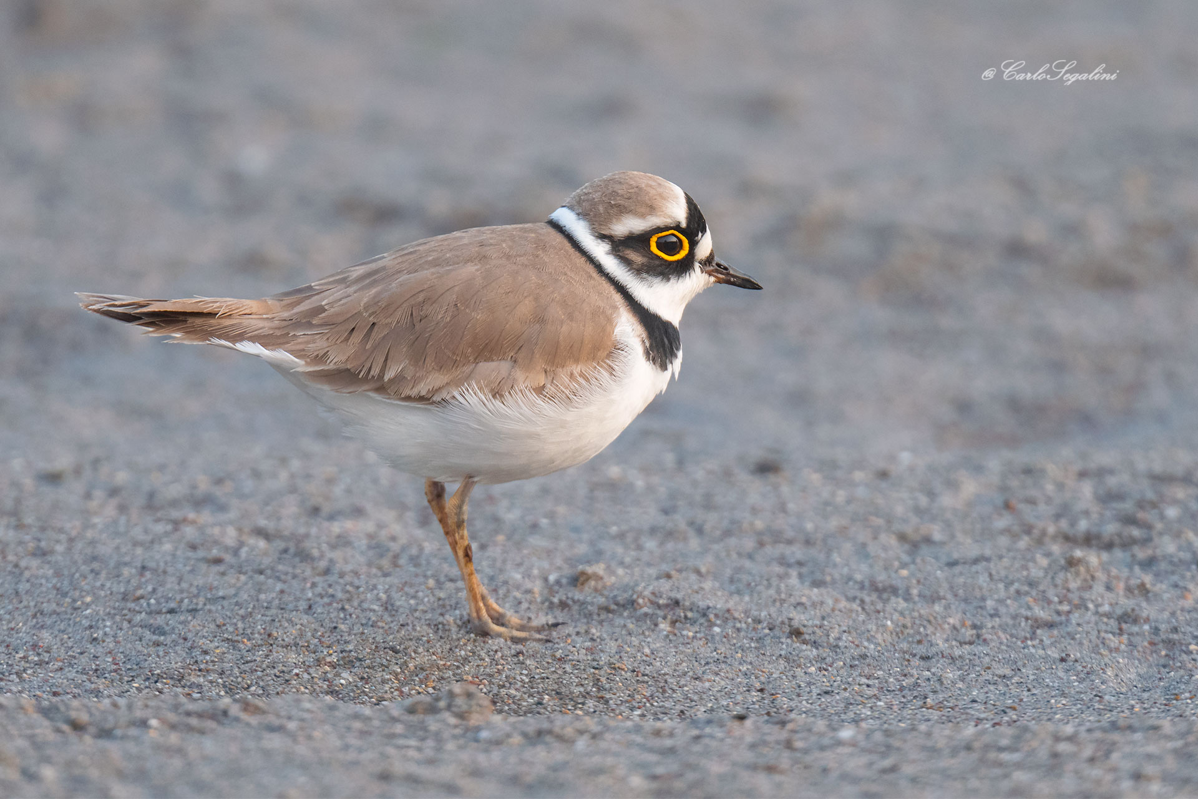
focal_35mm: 1050
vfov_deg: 1.3
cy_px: 400
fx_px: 34939
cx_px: 599
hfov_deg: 2.0
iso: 1000
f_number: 8
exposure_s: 1/200
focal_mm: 700
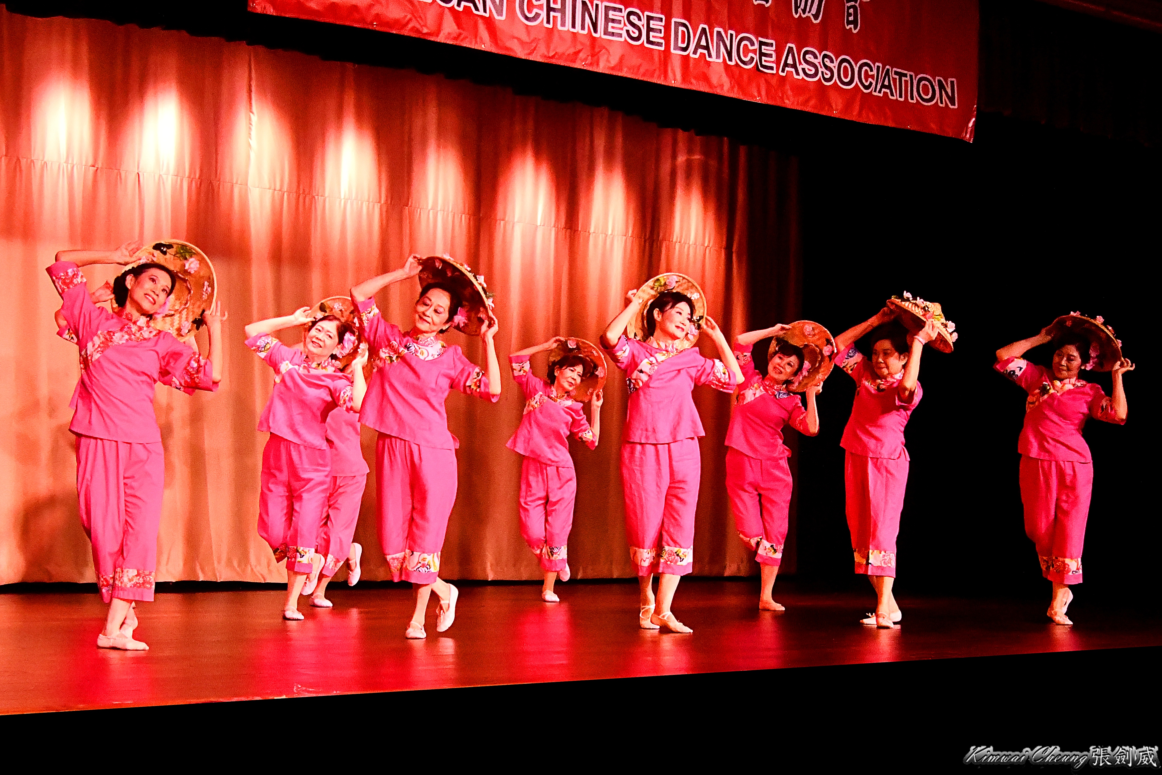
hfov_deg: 55.8
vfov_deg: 38.9
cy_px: 388
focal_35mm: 34
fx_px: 1097
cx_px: 581
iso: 10000
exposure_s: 1/800
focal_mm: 34
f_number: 3.5
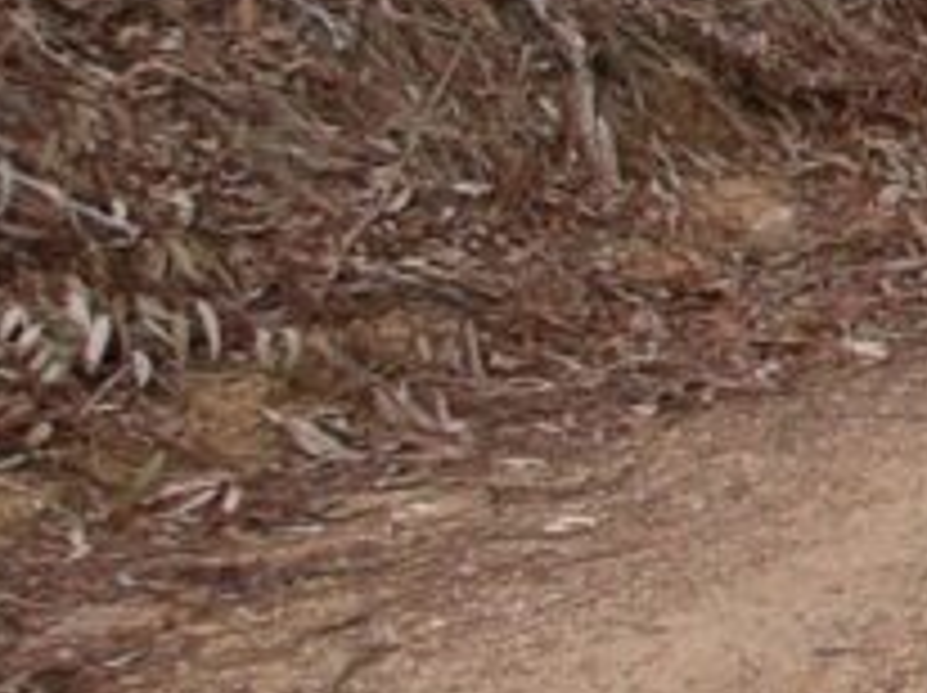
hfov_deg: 9.6
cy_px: -360
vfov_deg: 7.9
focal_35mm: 184
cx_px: 2200
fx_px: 4922
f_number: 2.8
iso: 64
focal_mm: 7.8
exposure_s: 1/160
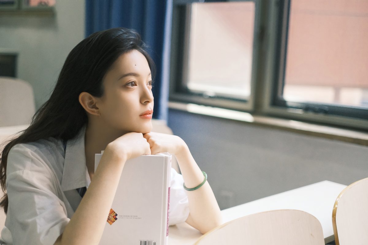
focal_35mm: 53
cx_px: 184
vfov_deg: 25.5
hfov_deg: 37.5
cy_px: 122
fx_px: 542
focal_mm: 35
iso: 5000
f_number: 1.4
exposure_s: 1/3000
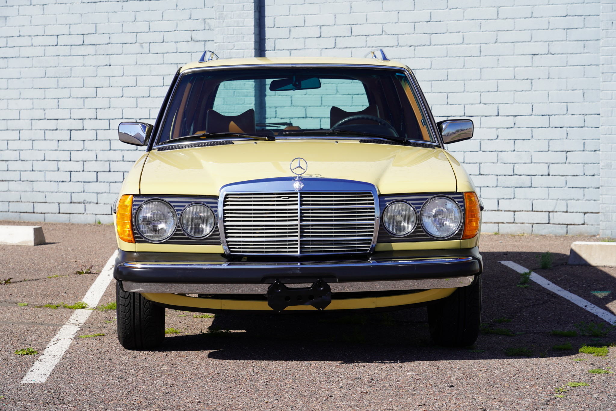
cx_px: 308
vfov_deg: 15.9
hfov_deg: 23.6
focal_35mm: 86
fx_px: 1471
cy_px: 206
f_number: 9
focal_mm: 86
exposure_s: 1/200
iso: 100
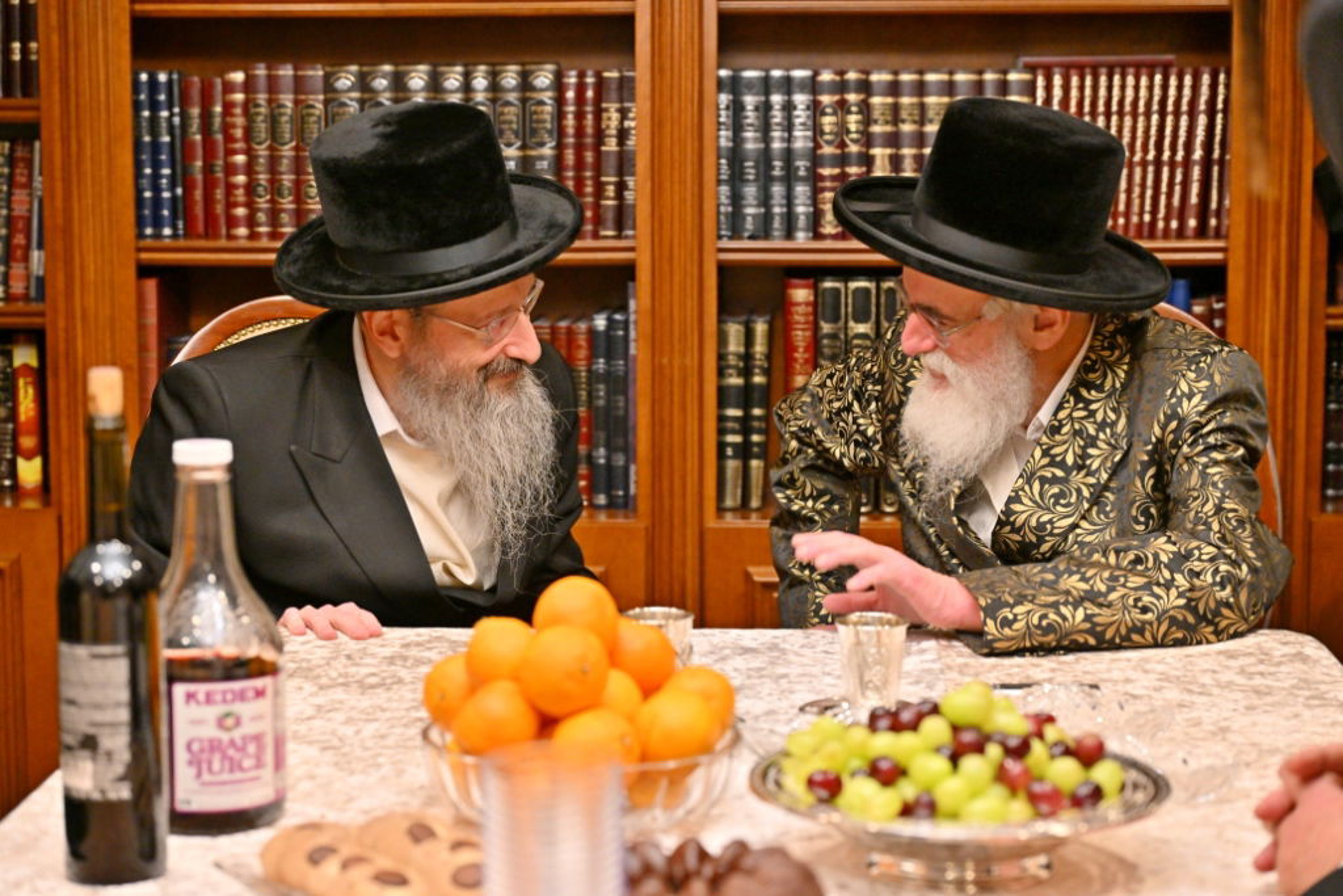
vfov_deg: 19.5
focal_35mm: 70
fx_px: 2612
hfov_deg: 28.8
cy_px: 448
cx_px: 672
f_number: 4
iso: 1250
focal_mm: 70
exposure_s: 1/160
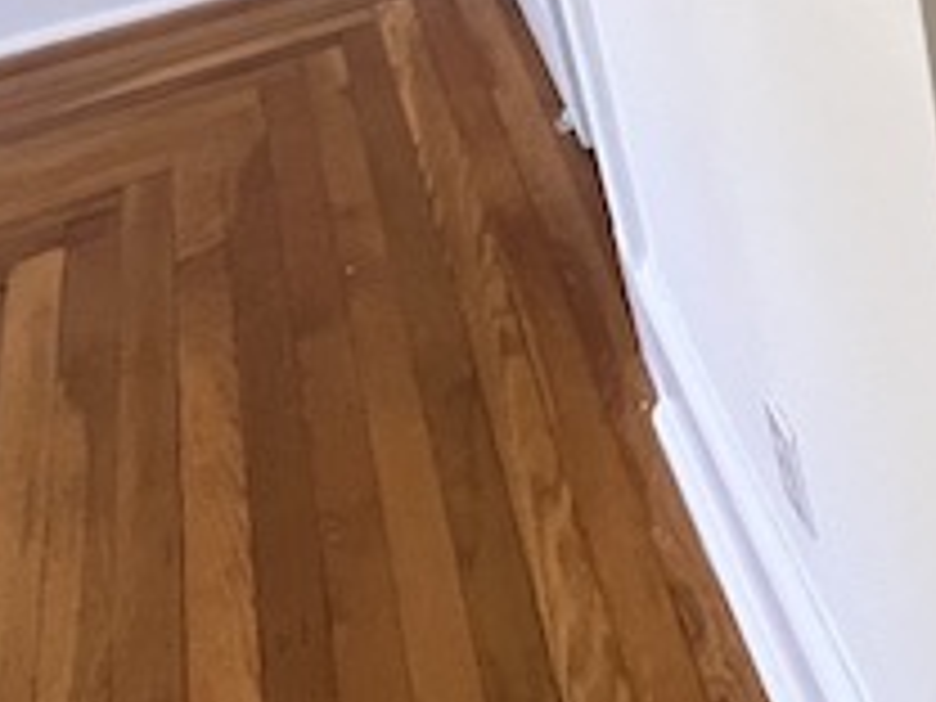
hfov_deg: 26.0
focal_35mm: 50
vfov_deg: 24.6
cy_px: -252
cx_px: 1462
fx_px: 1352
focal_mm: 1.57
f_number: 1.8
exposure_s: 1/60
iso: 250
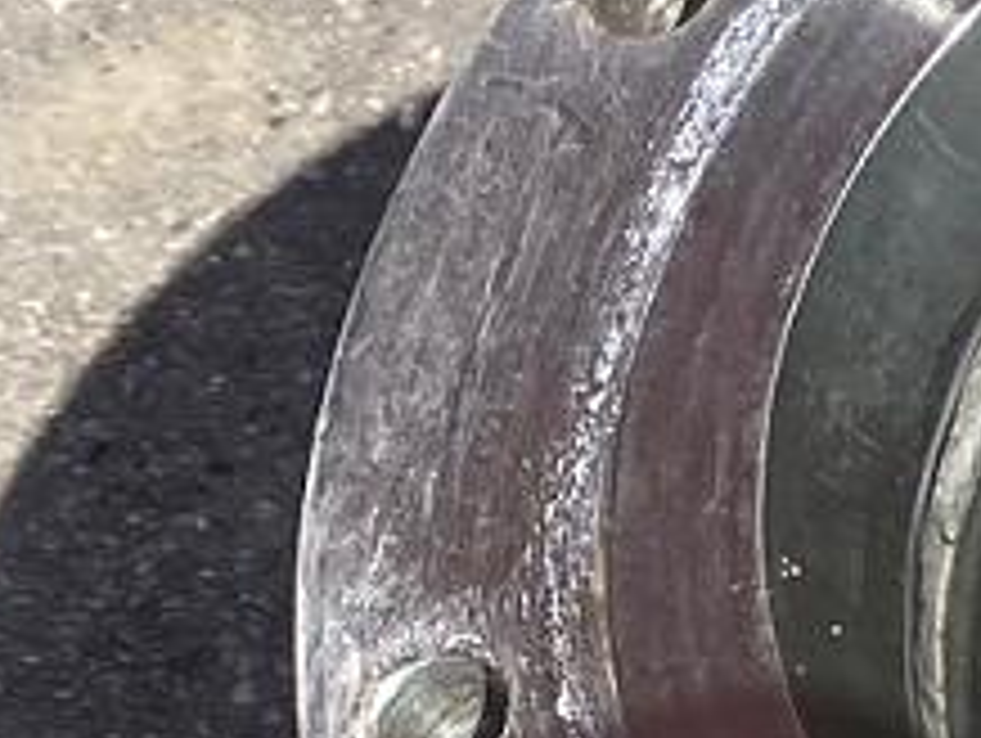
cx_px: 3503
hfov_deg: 7.9
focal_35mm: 192
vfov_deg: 7.7
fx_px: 5447
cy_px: 824
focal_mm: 4.25
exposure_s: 1/2070
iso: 32
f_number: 1.8
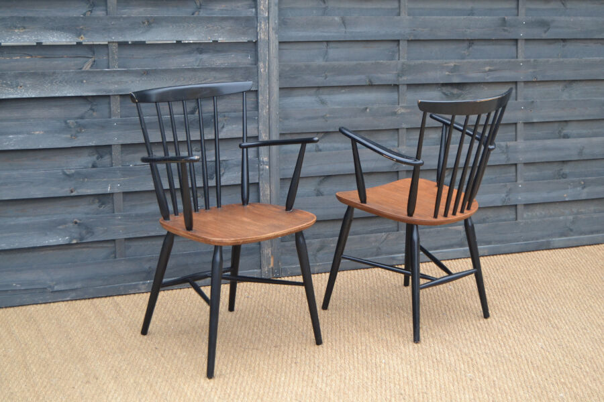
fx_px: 1057
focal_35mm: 63
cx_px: 302
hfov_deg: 31.9
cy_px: 201
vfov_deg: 21.6
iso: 800
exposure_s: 1/60
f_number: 5
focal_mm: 42
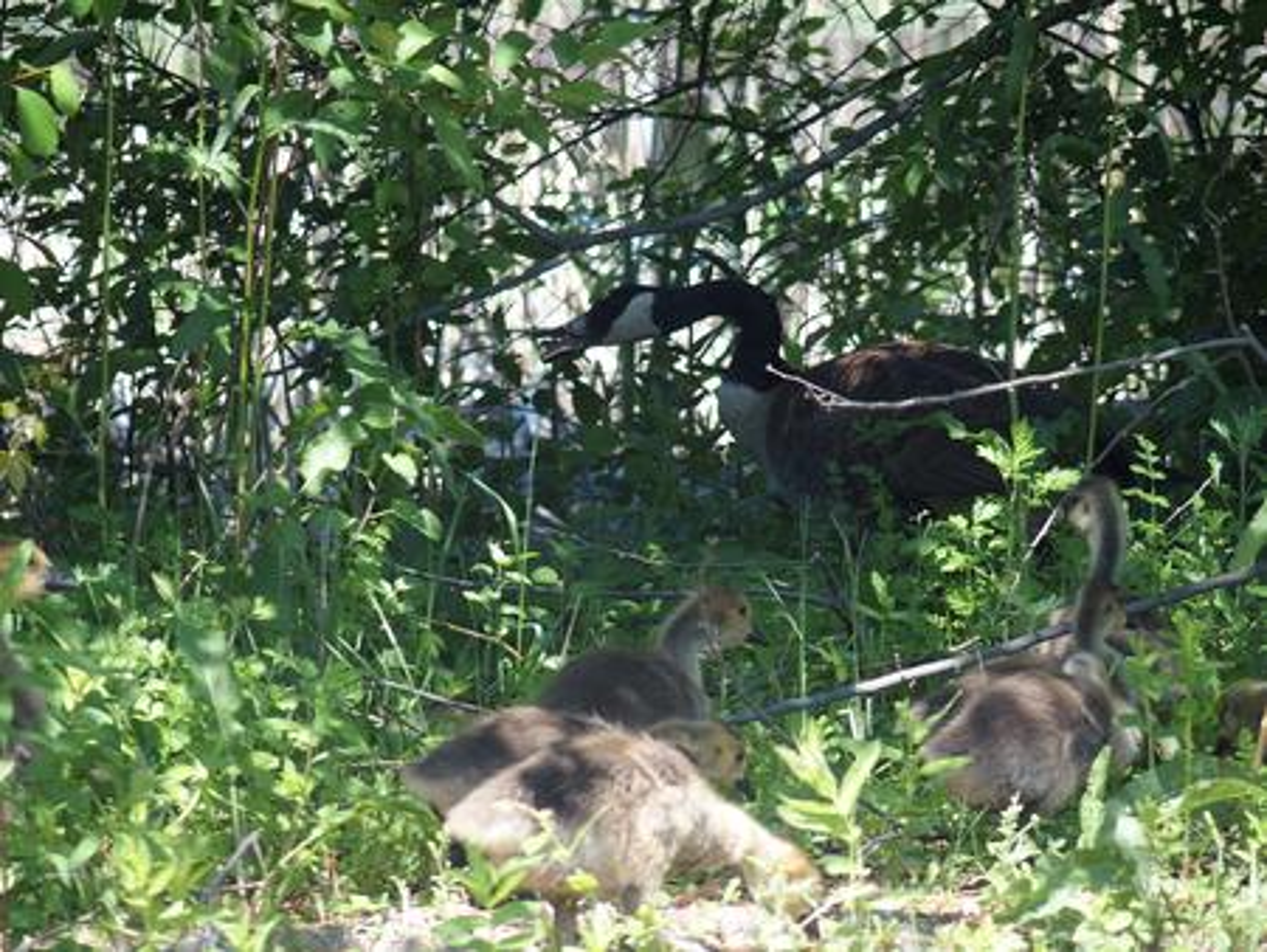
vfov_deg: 5.0
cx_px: 634
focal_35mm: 300
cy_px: 476
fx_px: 10986
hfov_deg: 6.6
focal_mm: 64.3
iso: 100
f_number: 2.8
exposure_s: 1/400
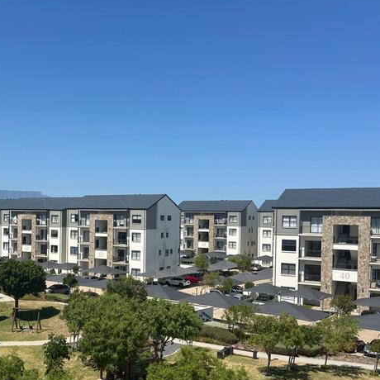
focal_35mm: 40
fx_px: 497
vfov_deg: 41.7
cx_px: 100
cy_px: 223
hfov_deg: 40.8
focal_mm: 5.7
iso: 50
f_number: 1.5
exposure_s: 1/5882
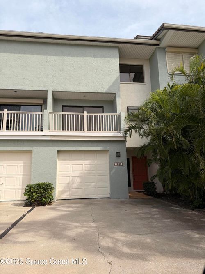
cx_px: 102
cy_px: 137
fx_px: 190
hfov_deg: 56.8
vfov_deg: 71.6
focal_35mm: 24
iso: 80
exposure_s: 1/4673
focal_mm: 6.76
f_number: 1.78
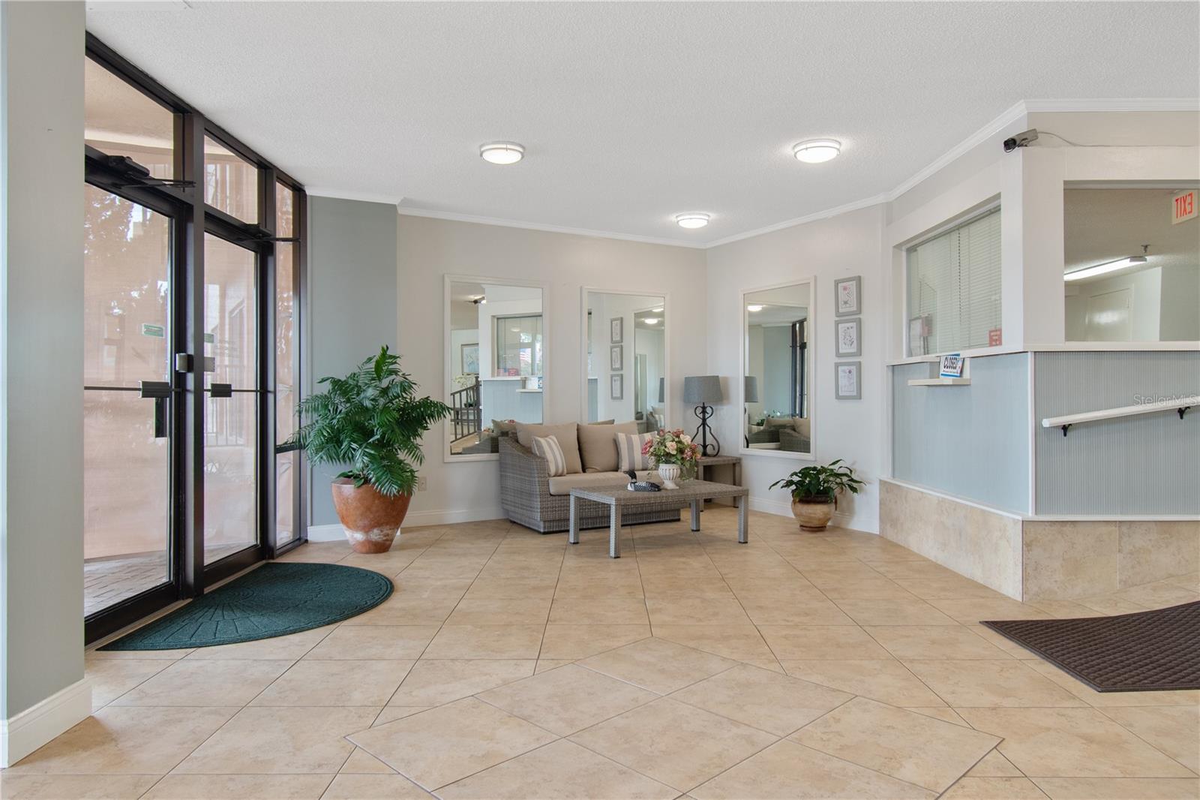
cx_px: 600
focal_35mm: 22
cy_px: 400
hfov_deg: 78.6
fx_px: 733
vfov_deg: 57.2
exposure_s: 1/10
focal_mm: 15
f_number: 5.3
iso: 400
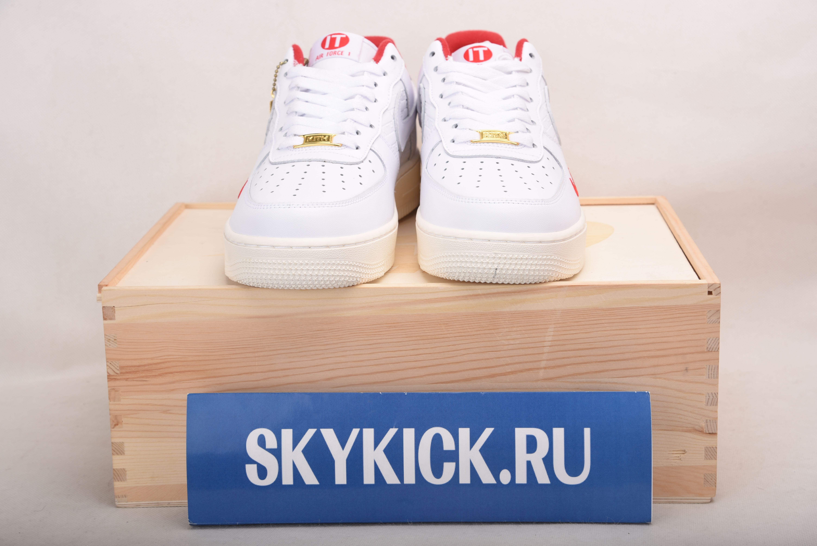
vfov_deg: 19.5
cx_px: 408
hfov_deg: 28.8
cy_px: 273
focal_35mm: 70
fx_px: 1589
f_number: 9
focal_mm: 70
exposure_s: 1/200
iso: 100
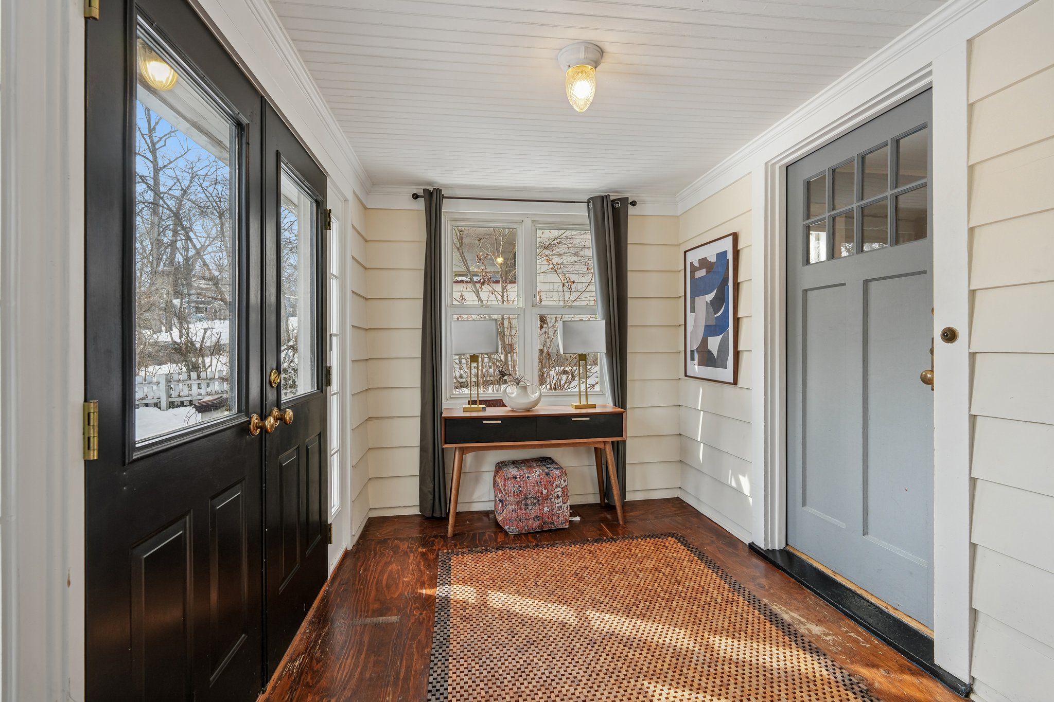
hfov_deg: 96.7
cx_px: 527
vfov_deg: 73.7
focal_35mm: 16
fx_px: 468
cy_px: 351
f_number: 8
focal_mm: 16
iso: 400
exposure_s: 1/25
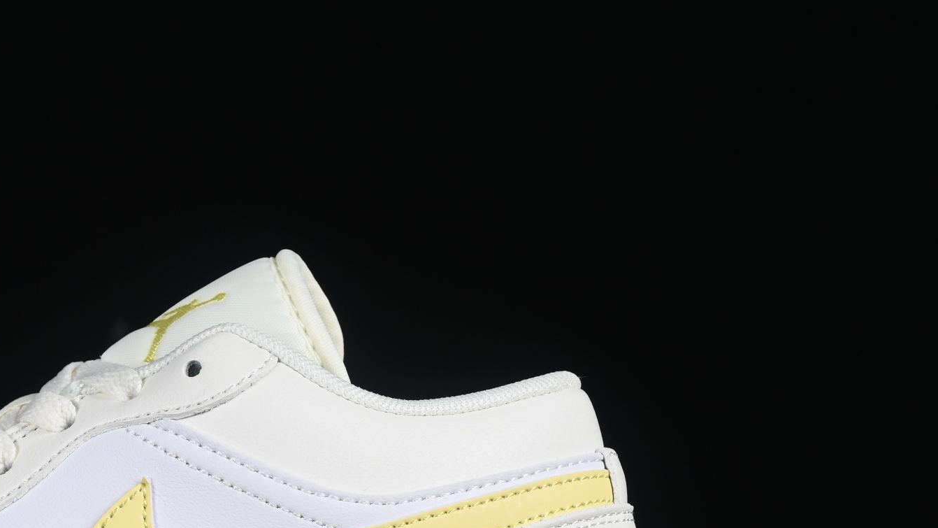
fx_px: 4054
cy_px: 434
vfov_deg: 7.4
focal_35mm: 163
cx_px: 46
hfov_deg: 13.1
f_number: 8
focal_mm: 50
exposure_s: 1/100
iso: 160
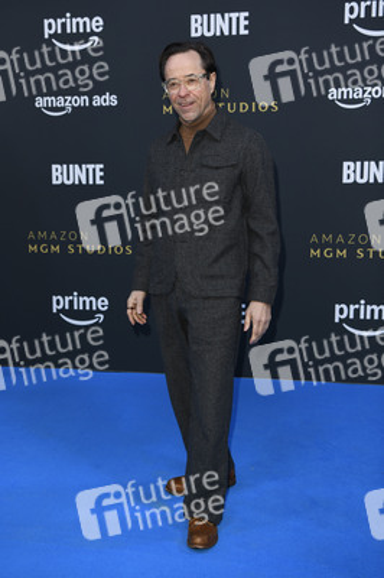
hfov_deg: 33.3
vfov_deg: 48.5
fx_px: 641
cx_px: 192
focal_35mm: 40
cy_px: 289
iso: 400
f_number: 4
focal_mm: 40
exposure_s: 1/640
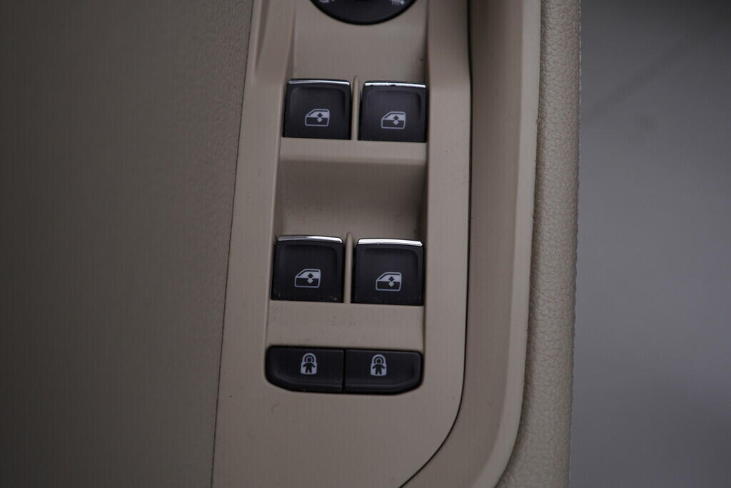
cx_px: 366
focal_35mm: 36
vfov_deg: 36.9
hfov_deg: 53.1
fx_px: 731
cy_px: 244
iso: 125
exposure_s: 1/80
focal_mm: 24
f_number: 4
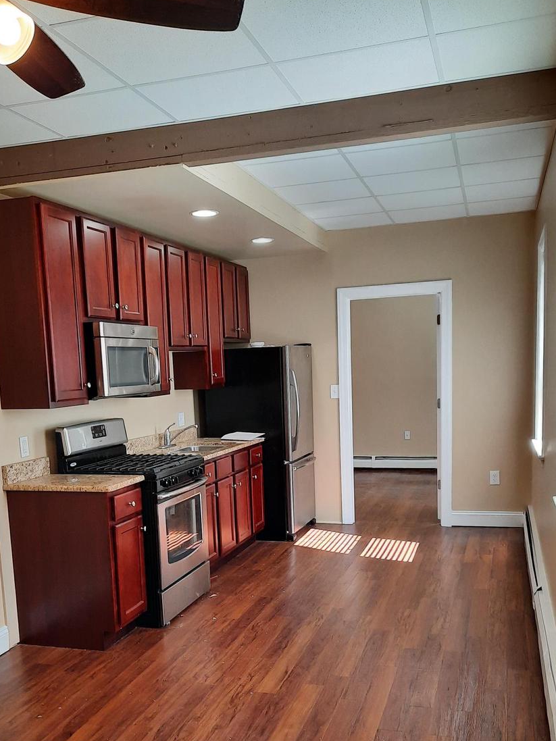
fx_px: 749
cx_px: 253
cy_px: 477
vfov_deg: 51.9
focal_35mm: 35
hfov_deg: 40.7
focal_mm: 4.6
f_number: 2
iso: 125
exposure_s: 1/60
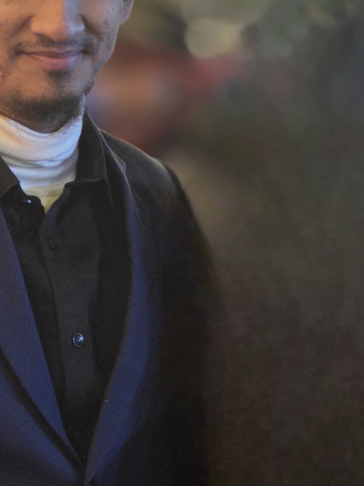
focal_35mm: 285
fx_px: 3995
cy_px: 72
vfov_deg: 6.9
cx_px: 195
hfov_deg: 5.2
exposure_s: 1/16.7
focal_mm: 18.6
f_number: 3.4
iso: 2000
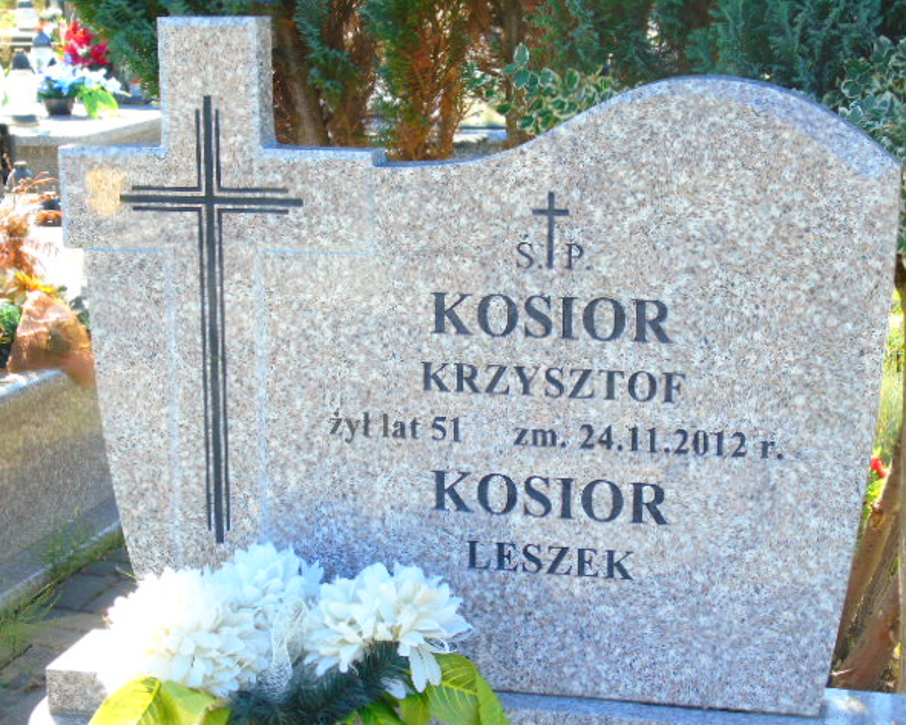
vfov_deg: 20.4
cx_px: 454
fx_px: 2011
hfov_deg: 25.4
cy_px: 365
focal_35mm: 75
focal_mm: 13
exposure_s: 1/60
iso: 80
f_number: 4.7
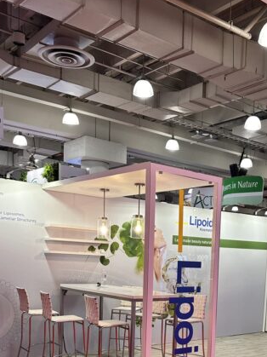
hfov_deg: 32.4
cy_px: 302
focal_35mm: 44
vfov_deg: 40.5
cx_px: 190
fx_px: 453
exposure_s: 1/120
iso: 160
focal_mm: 6.86
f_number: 1.78
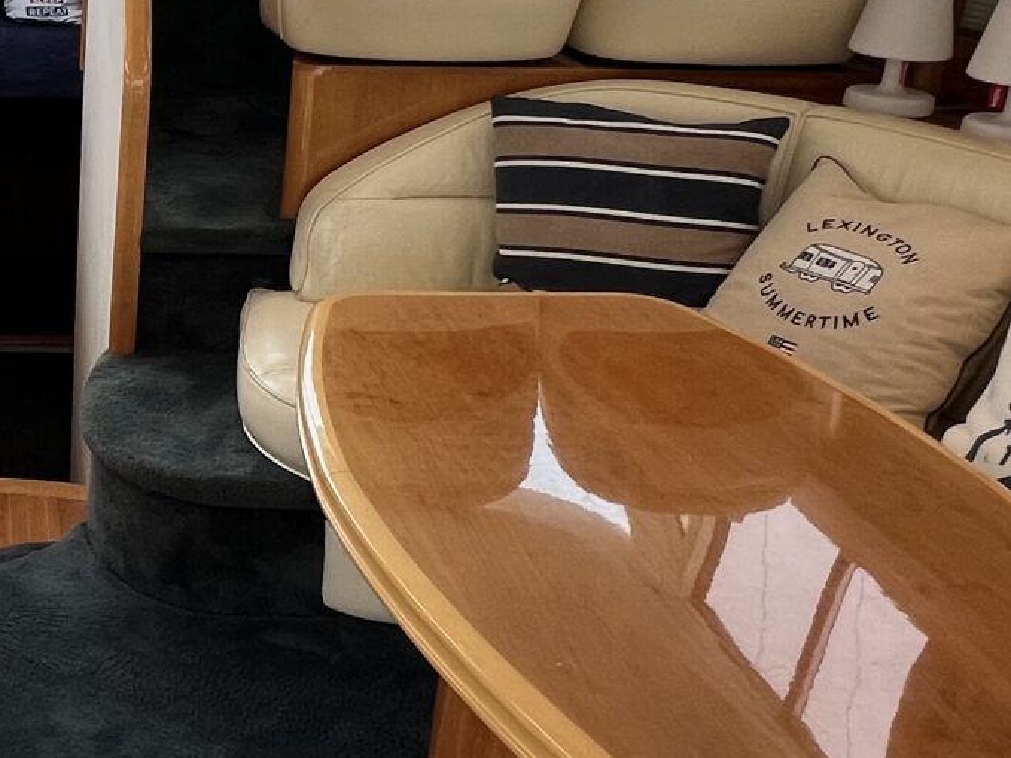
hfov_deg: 35.4
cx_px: 10
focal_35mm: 49
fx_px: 1431
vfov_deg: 29.6
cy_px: 316
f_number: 1.8
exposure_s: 1/99
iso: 50
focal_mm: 1.57
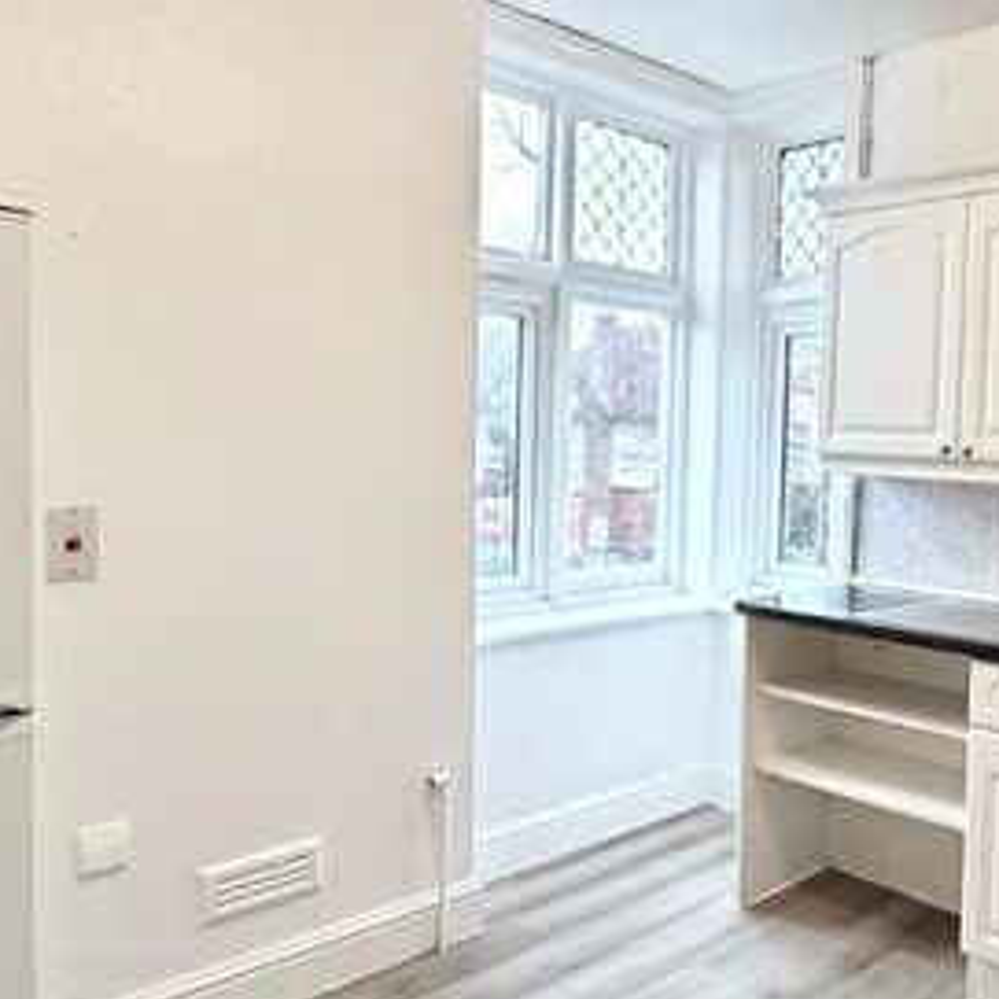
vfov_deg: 51.1
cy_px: 492
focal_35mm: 32
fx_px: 1045
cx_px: 778
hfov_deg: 48.6
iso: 640
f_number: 2.2
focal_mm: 2.22
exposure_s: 1/60
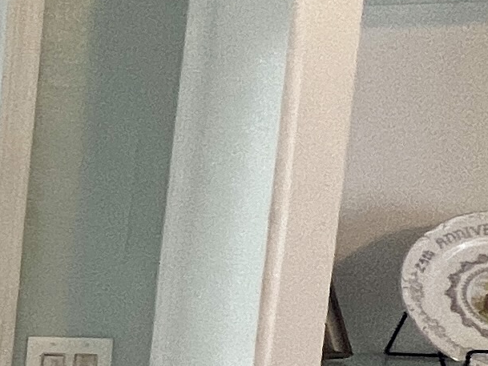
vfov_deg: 16.8
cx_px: -822
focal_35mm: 86
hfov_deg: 13.1
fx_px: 1213
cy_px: 354
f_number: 1.8
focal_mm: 1.57
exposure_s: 1/120
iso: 64
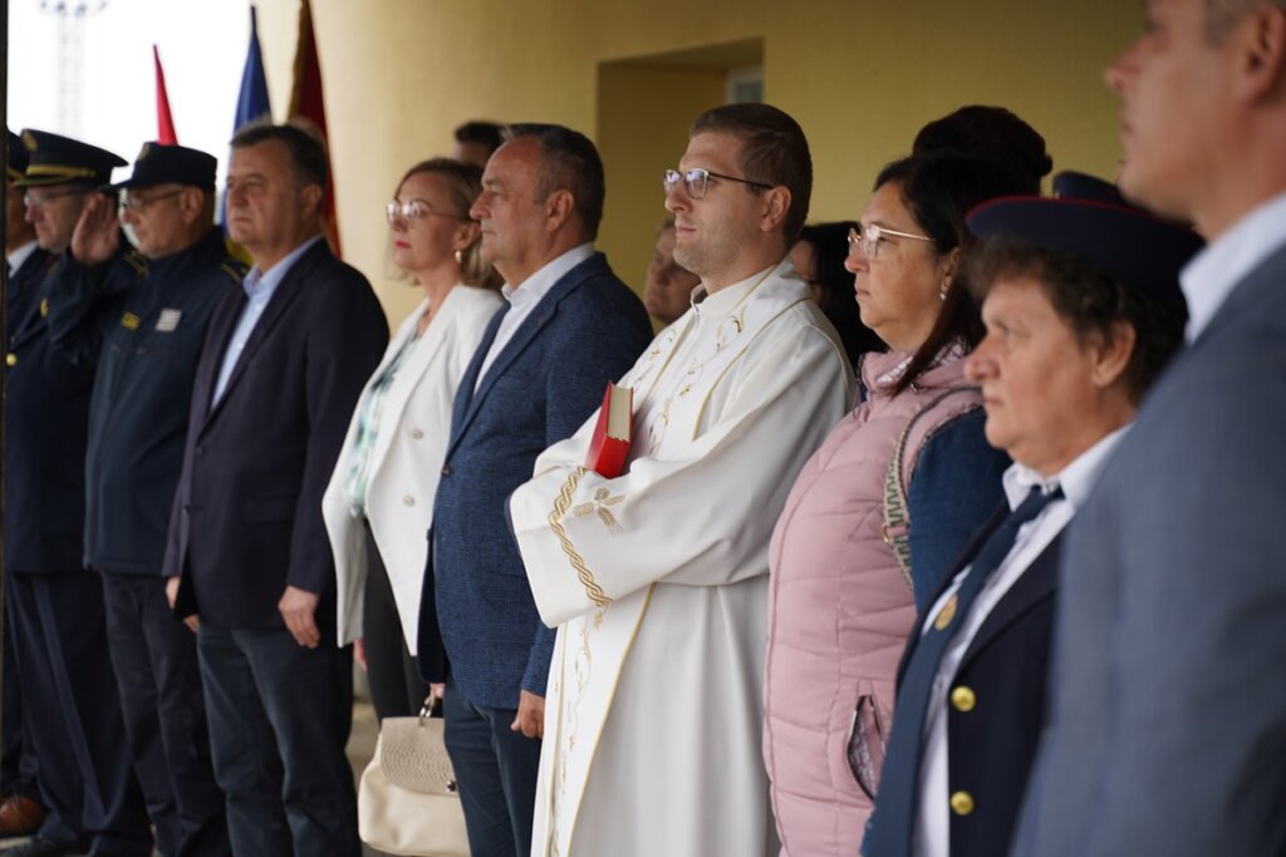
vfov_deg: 18.2
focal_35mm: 75
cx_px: 643
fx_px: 2679
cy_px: 428
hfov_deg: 27.0
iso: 100
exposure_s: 1/80
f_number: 2.8
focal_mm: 75
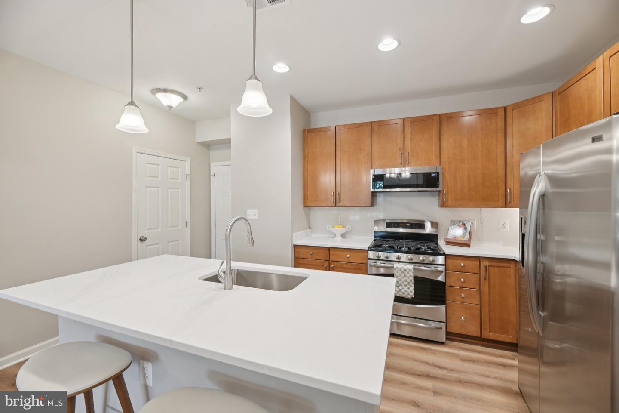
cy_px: 206
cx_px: 310
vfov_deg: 81.2
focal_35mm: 14
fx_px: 241
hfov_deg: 104.3
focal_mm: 14
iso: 360
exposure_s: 1/15
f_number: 8
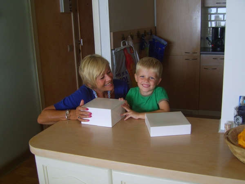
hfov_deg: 49.0
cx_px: 122
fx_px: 269
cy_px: 92
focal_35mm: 38
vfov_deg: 37.7
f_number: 2.8
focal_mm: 7.8
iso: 50
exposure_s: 1/40
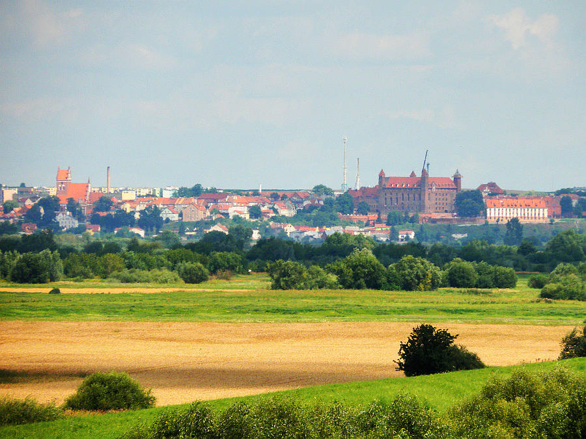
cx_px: 293
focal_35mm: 502
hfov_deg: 3.9
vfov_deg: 3.0
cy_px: 220
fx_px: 8498
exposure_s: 1/500
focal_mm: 89.3
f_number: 5.6
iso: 64
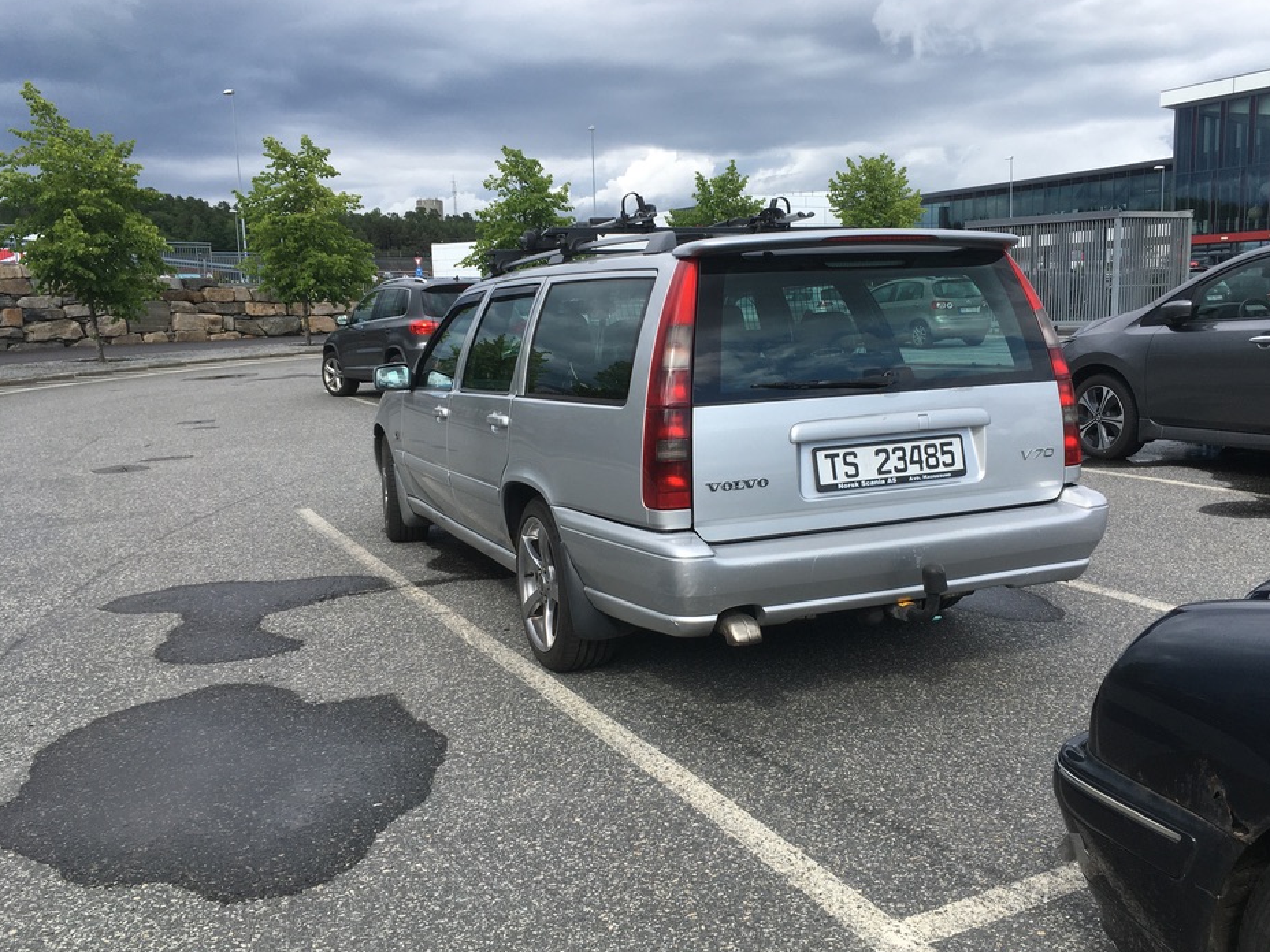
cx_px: 695
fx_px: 1174
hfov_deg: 56.7
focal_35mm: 32
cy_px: 484
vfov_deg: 44.2
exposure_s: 1/884
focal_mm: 4.15
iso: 25
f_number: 2.2
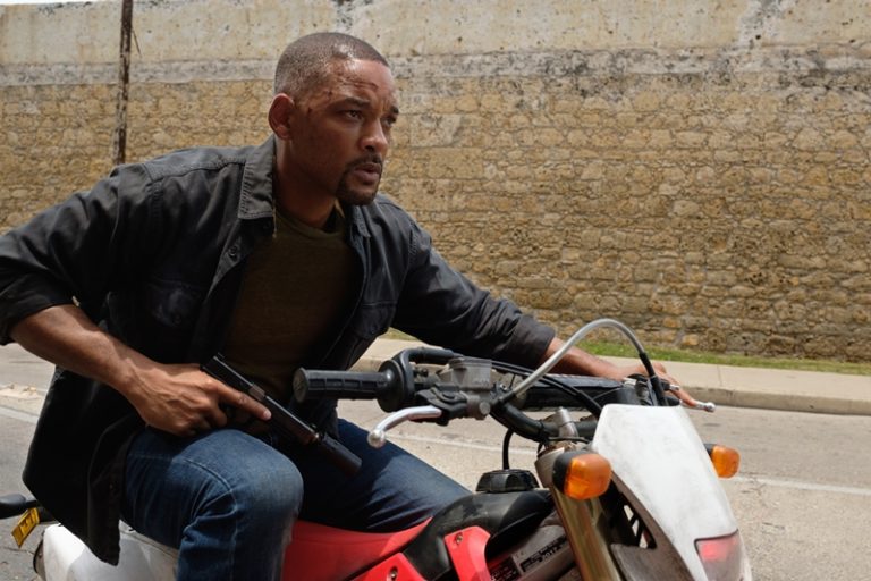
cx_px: 436
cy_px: 290
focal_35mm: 35
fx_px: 847
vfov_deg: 37.9
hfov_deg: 54.4
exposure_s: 1/1000
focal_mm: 23.4
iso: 400
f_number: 5
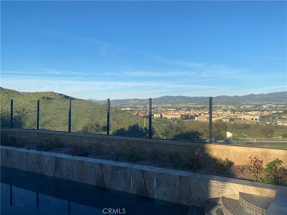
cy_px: 108
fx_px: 216
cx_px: 144
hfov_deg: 67.3
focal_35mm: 26
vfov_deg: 53.1
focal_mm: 4.25
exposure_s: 1/2358
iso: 32
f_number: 1.8
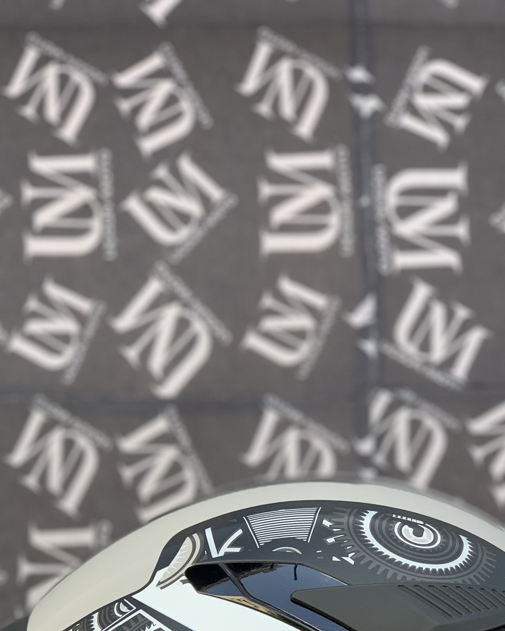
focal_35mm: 109
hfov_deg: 14.1
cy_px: 650
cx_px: 342
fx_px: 2037
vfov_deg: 17.2
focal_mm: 6
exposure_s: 1/122
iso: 25
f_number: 2.4
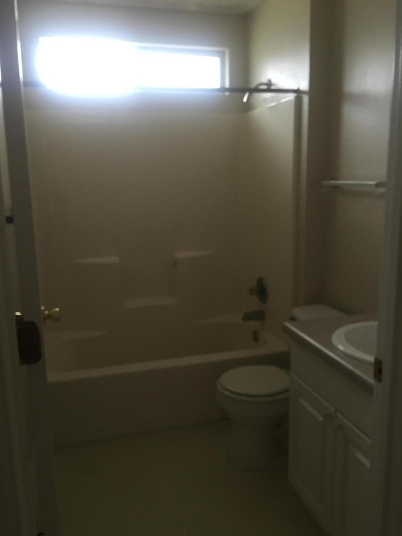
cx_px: 201
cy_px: 268
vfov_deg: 61.7
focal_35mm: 29
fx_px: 449
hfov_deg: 48.2
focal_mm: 4.15
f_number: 2.2
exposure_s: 1/33
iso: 64
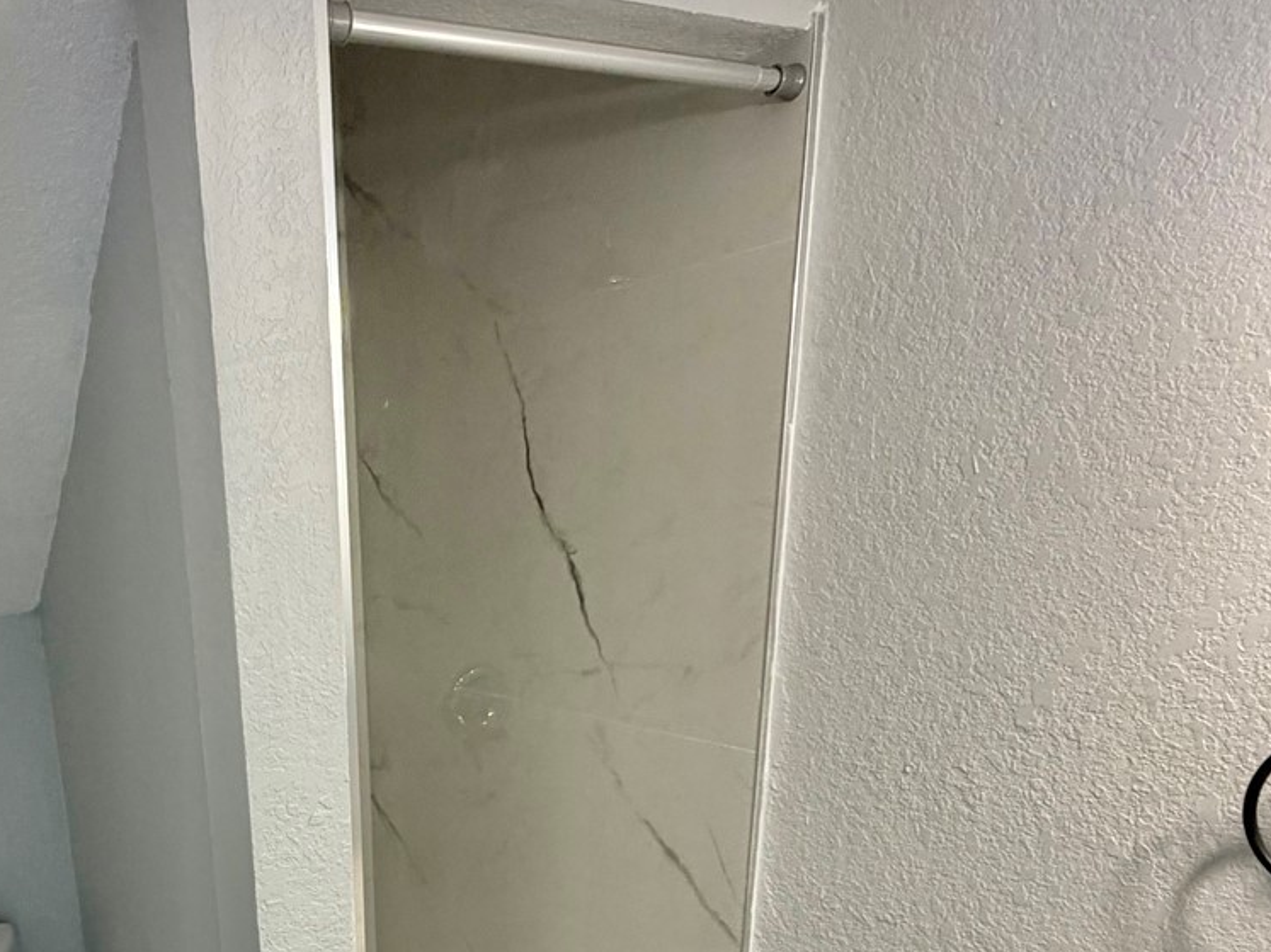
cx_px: 276
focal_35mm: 30
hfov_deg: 56.2
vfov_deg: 42.6
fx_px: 1101
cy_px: 870
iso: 320
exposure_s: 1/113
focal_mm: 2.22
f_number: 2.2
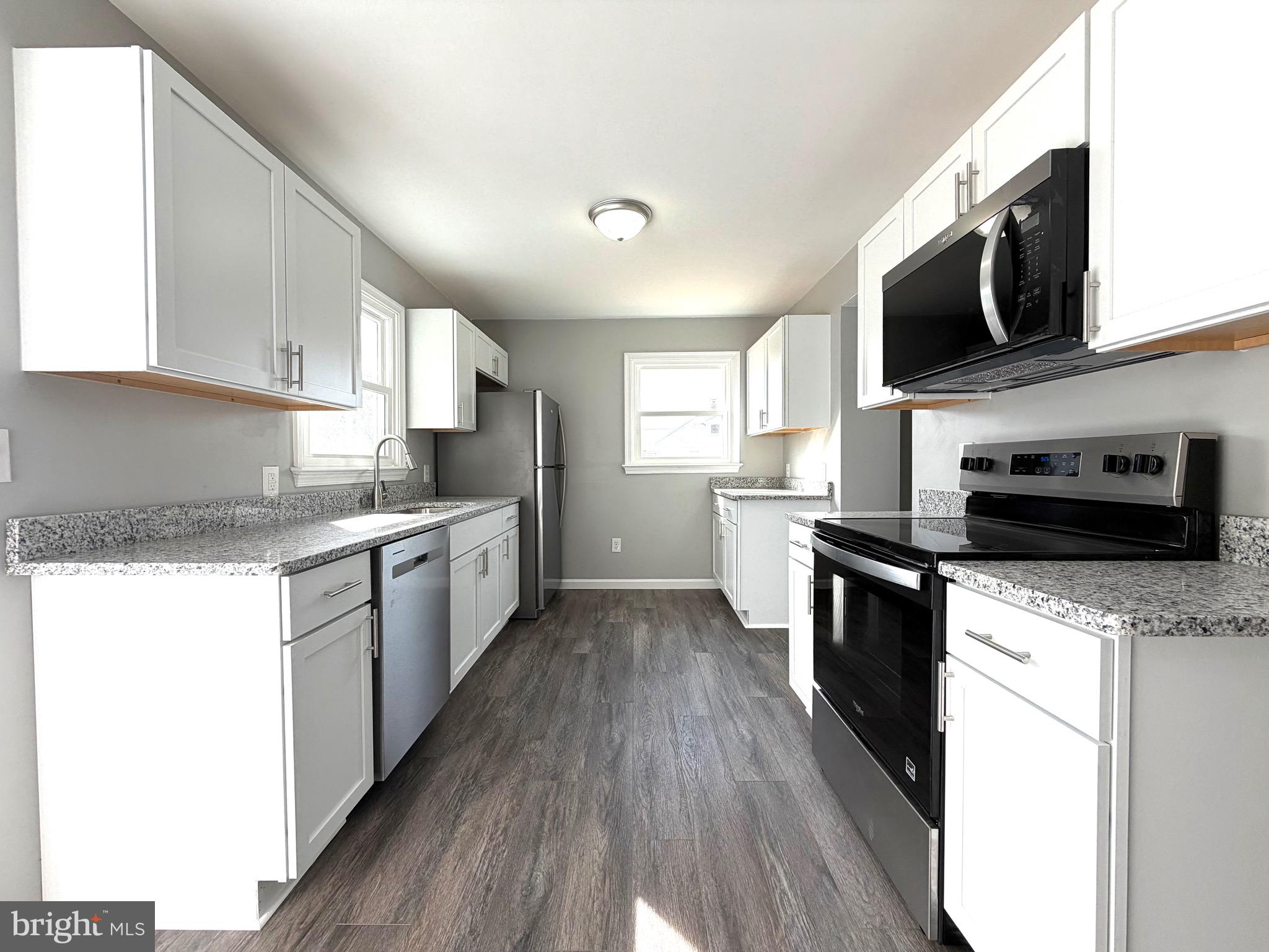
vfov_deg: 85.7
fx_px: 513
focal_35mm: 14
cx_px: 634
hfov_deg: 102.1
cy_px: 476
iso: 40
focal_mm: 2.22
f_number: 2.2
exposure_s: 1/173
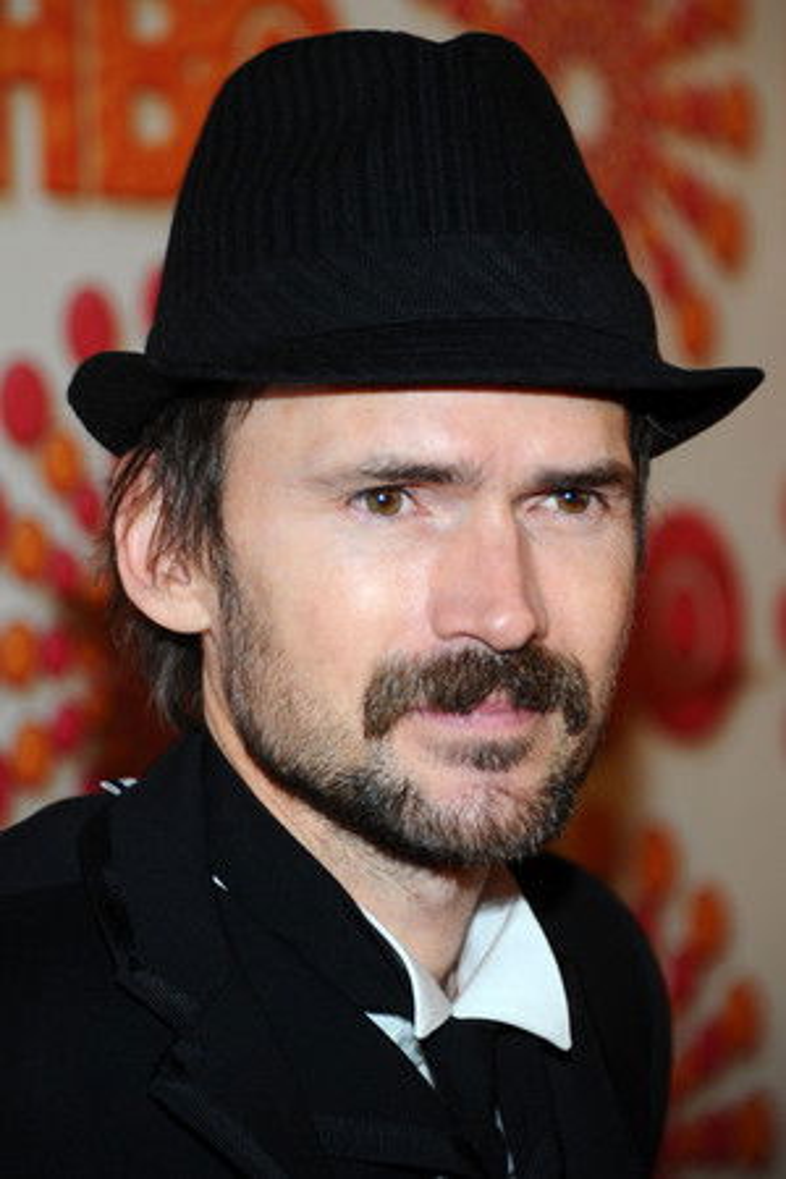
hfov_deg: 7.2
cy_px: 590
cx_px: 393
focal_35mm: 190
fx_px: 6222
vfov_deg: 10.8
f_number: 5.6
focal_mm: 190
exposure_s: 1/125
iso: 800
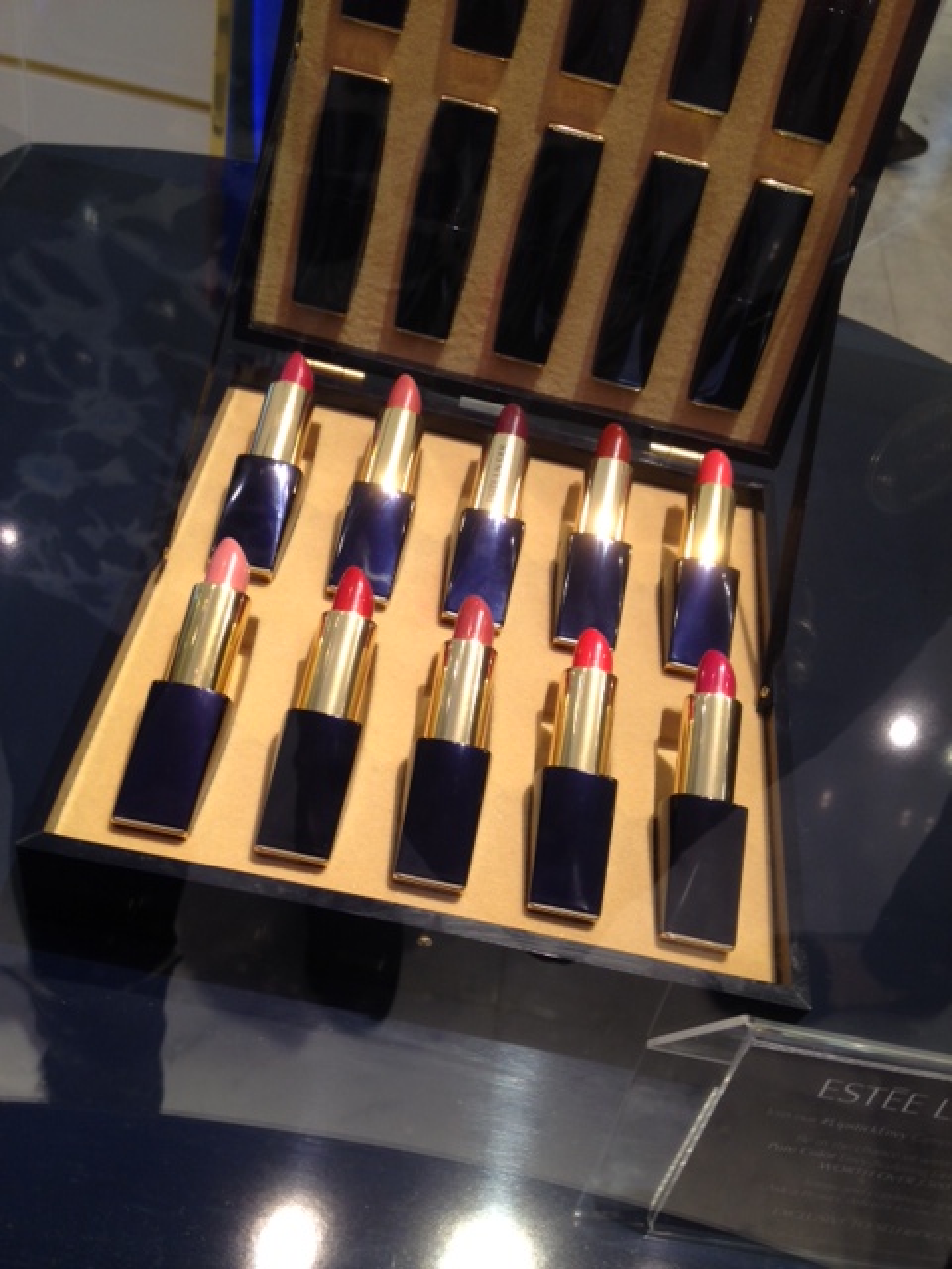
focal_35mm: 35
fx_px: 1283
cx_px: 476
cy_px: 634
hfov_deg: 40.7
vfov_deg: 52.6
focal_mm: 4.28
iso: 50
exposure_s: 1/24
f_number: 2.4
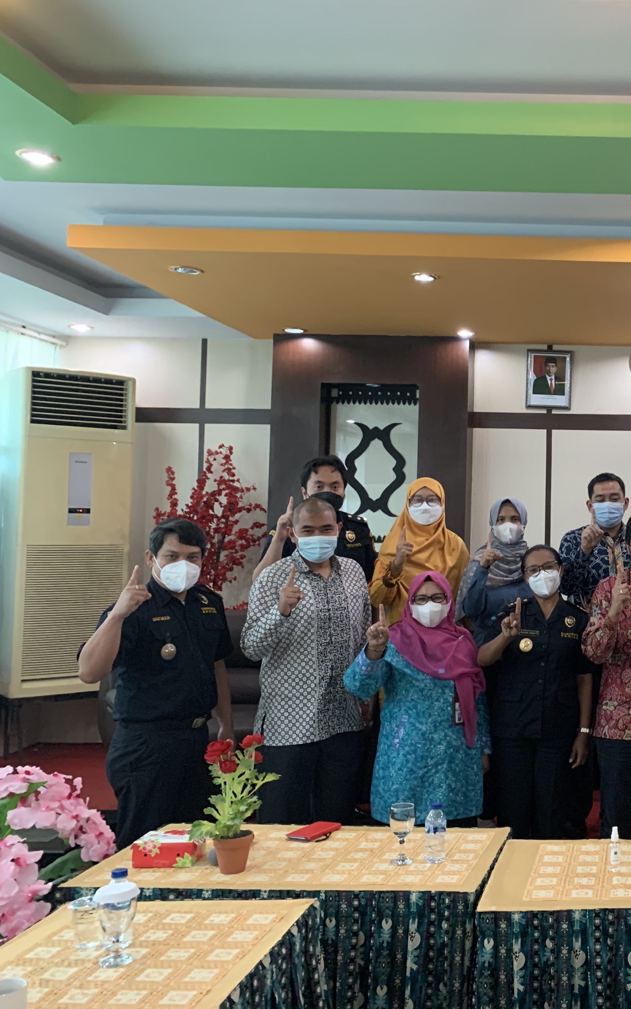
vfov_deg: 52.7
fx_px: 1018
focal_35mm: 37
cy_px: 505
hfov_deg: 31.1
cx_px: 672
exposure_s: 1/50
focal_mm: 4.25
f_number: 1.8
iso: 400
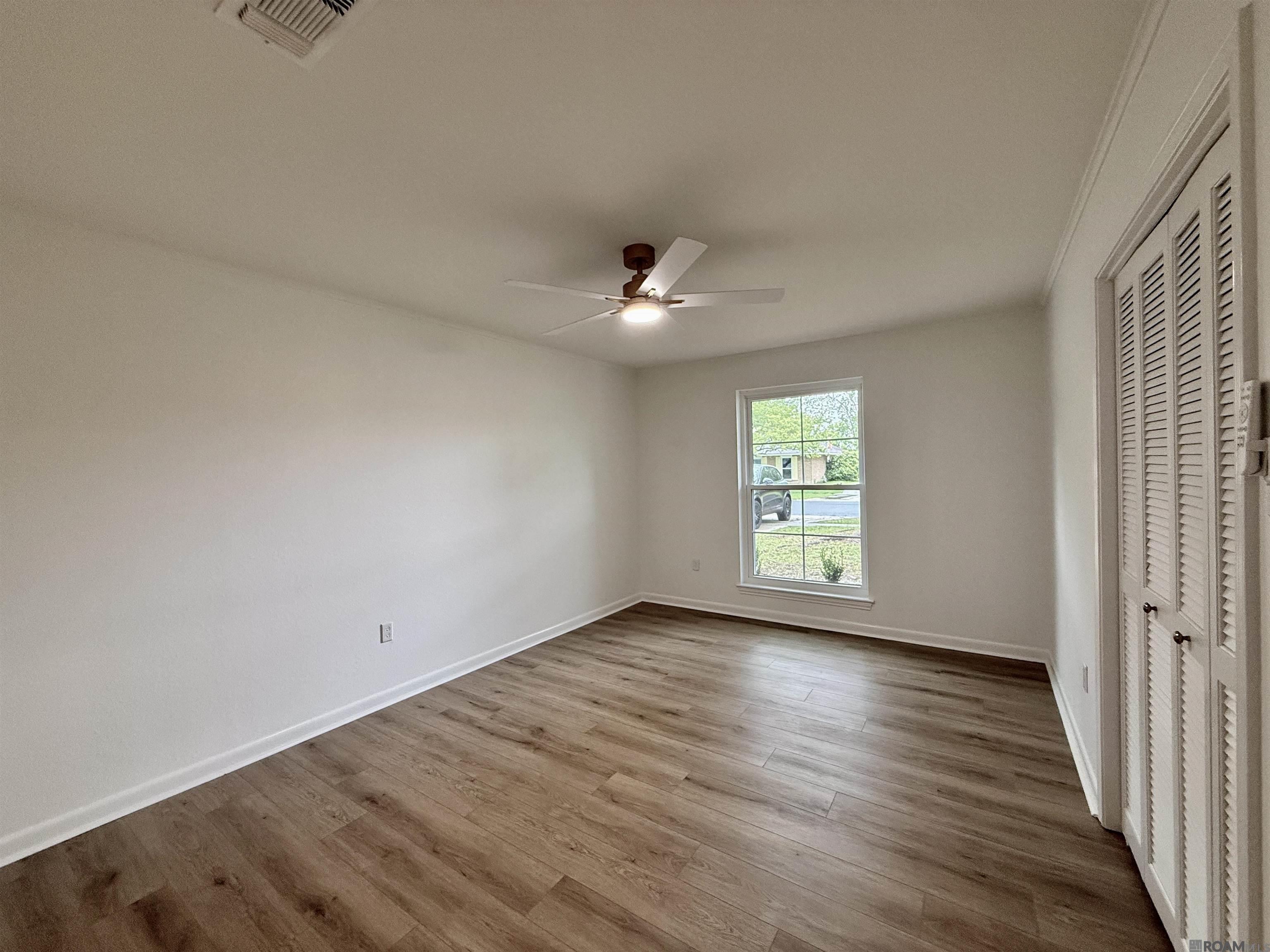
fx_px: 514
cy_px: 476
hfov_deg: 102.1
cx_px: 635
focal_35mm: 14
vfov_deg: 85.7
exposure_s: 1/120
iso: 250
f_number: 2.2
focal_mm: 2.22
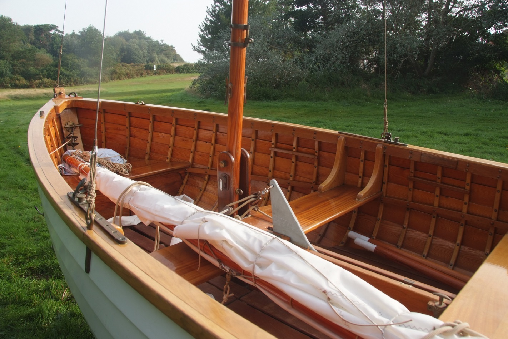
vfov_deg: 47.9
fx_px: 381
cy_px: 170
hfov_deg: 67.4
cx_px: 254
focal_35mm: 27
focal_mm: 18
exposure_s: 1/200
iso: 200
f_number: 7.1
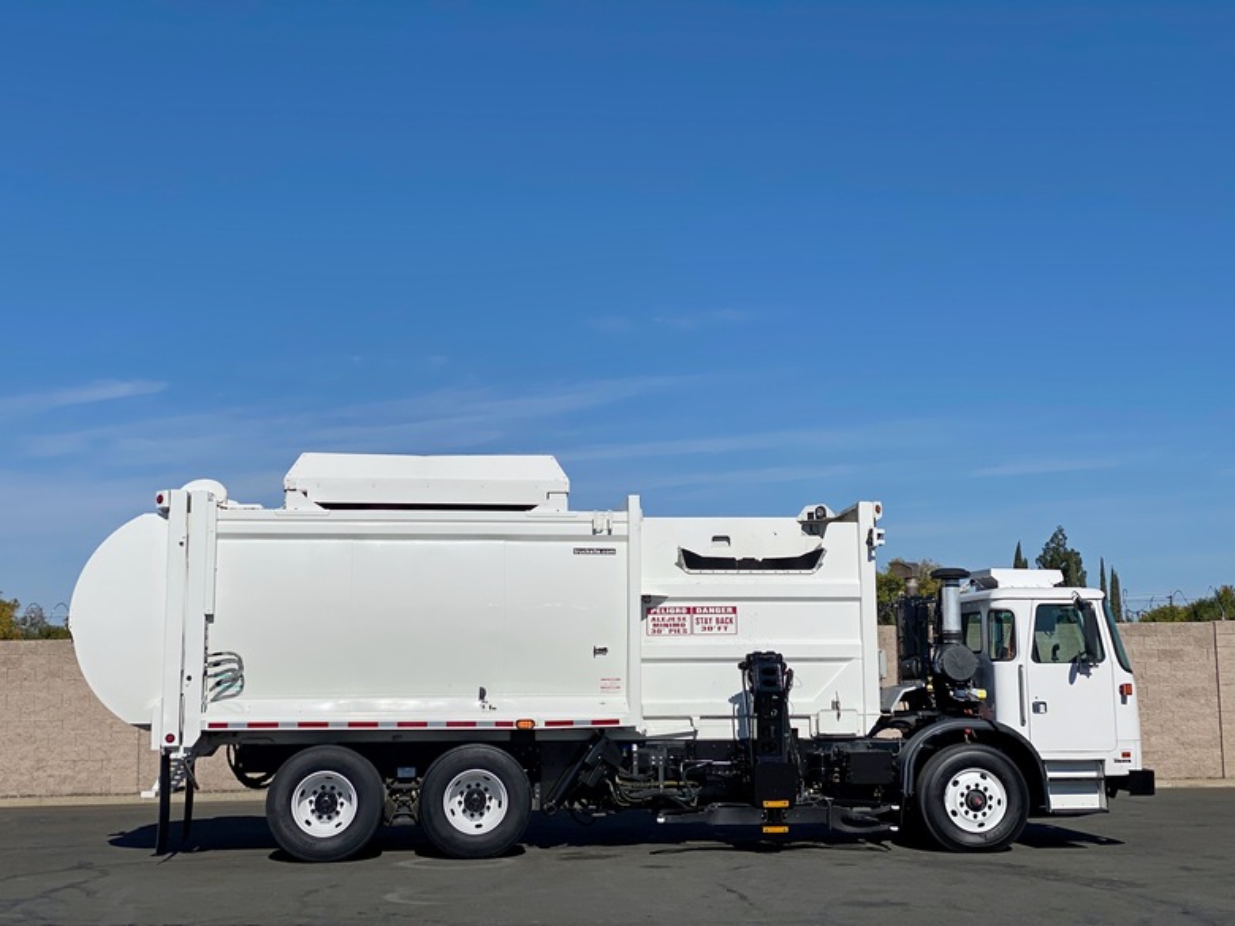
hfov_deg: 36.8
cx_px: 618
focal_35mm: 52
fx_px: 1855
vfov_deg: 28.0
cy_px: 463
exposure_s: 1/5988
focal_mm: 6
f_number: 2
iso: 25
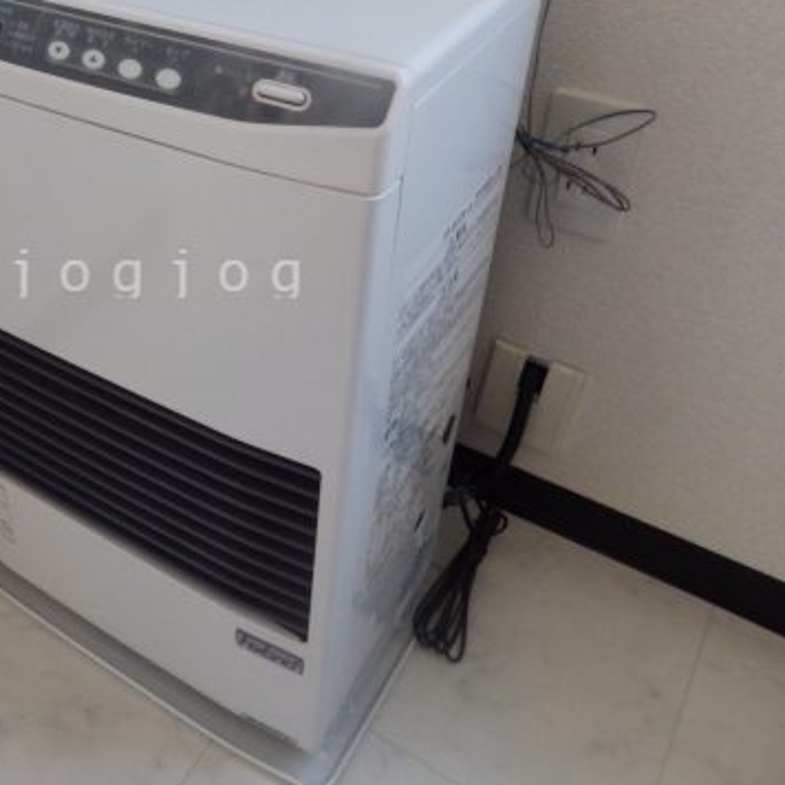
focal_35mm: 35
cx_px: 161
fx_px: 898
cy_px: 271
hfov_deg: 45.0
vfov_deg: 46.6
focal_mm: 4
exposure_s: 1/45
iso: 250
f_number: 3.1
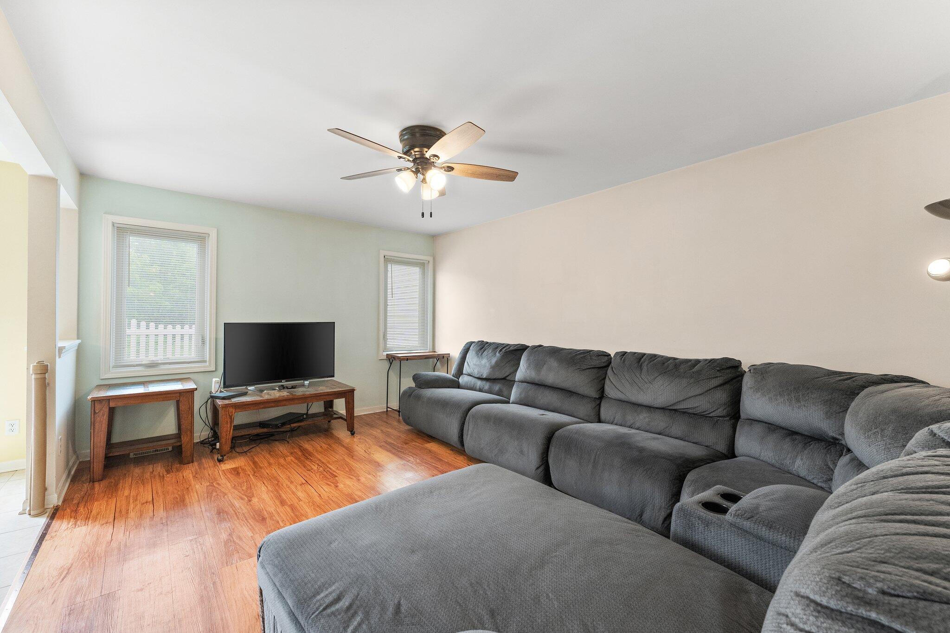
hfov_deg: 104.3
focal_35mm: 14
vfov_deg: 81.2
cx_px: 475
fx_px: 369
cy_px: 316
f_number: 8
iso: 1600
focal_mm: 14
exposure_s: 1/8
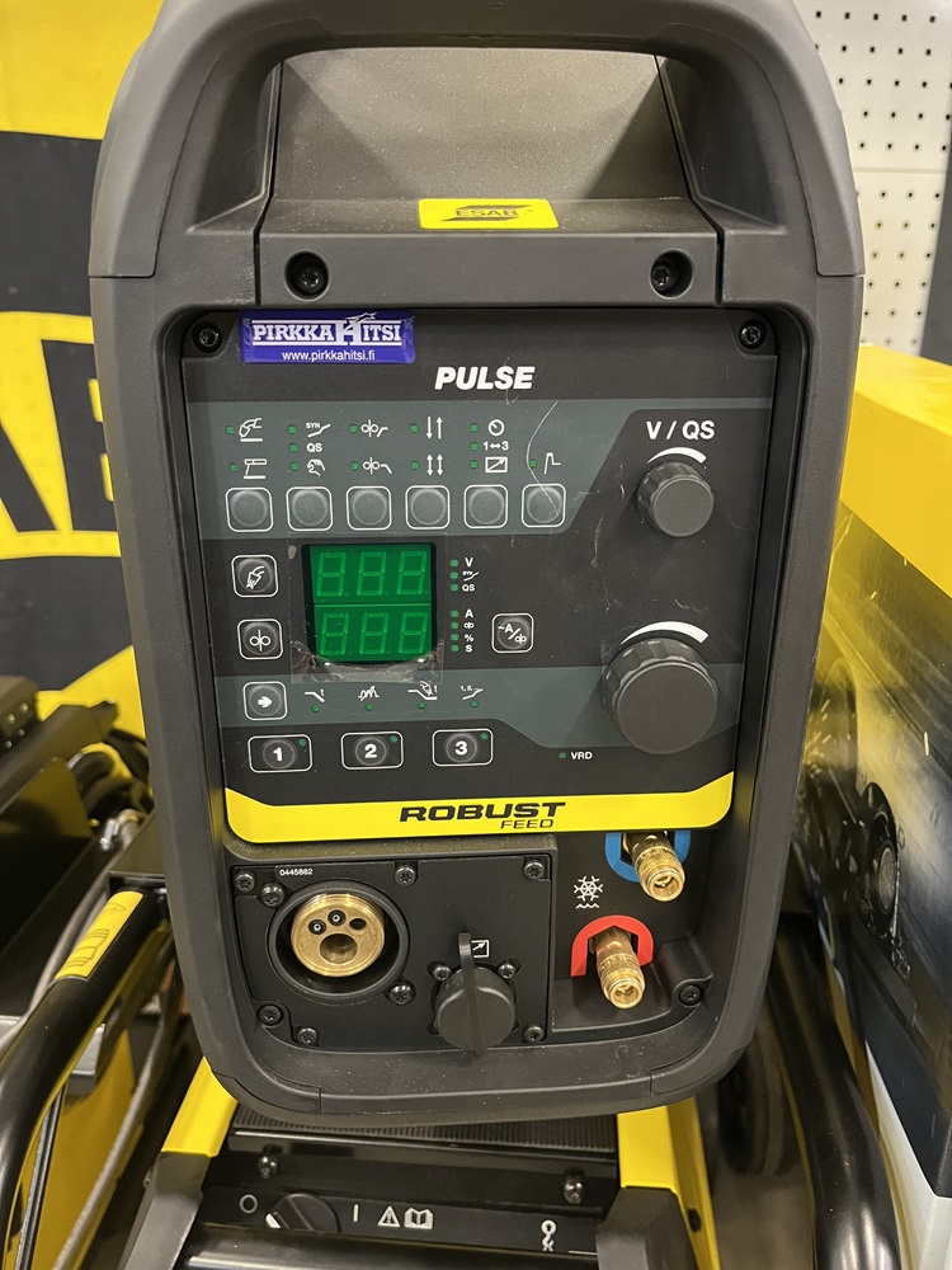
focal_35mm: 26
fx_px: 953
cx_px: 476
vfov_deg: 67.3
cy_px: 635
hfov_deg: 53.1
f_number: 1.6
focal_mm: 5.1
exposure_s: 1/33
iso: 400
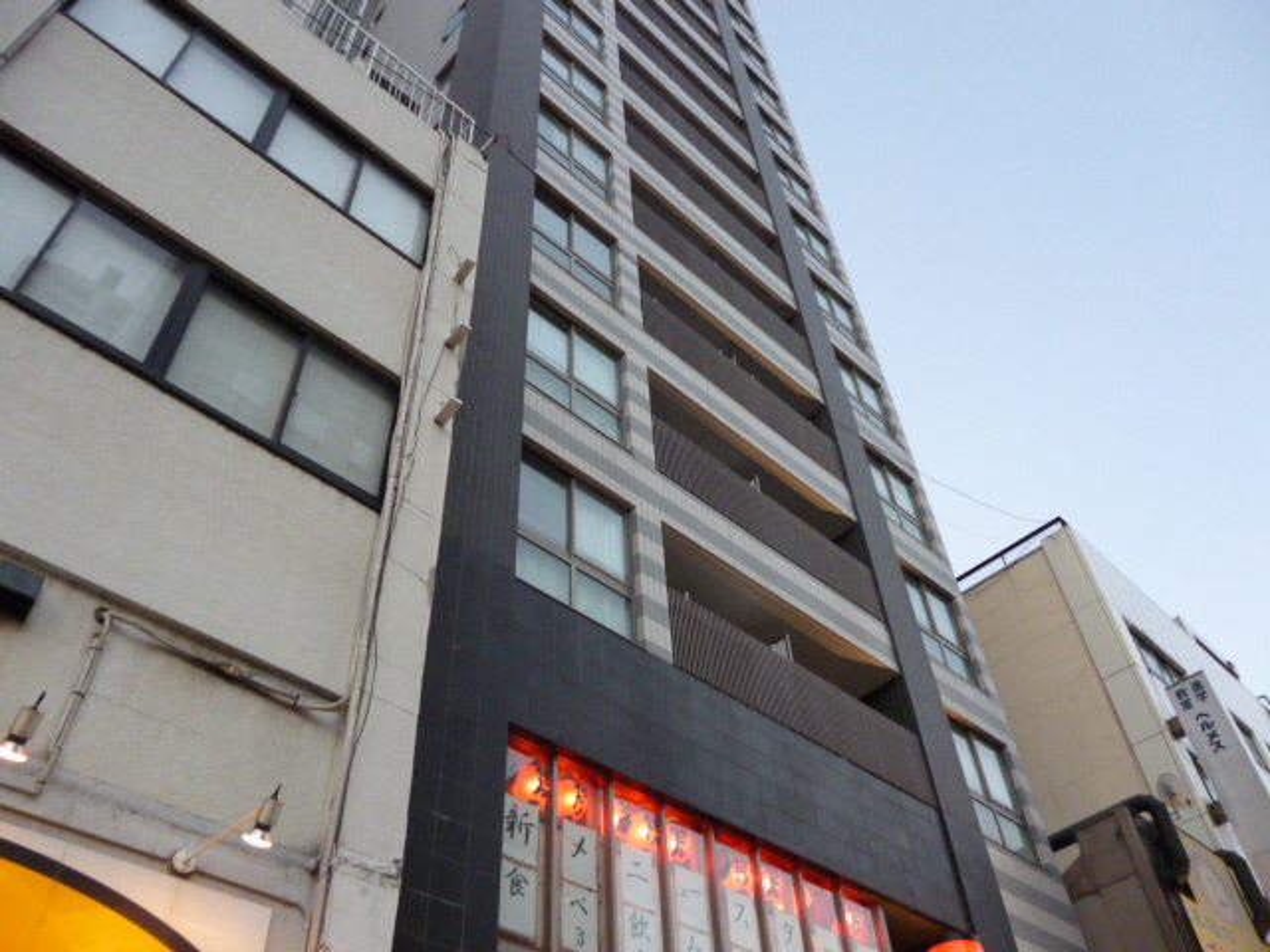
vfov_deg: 49.7
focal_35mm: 28
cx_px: 635
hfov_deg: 63.4
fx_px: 1027
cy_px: 476
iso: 500
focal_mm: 5
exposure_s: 1/60
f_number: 3.1
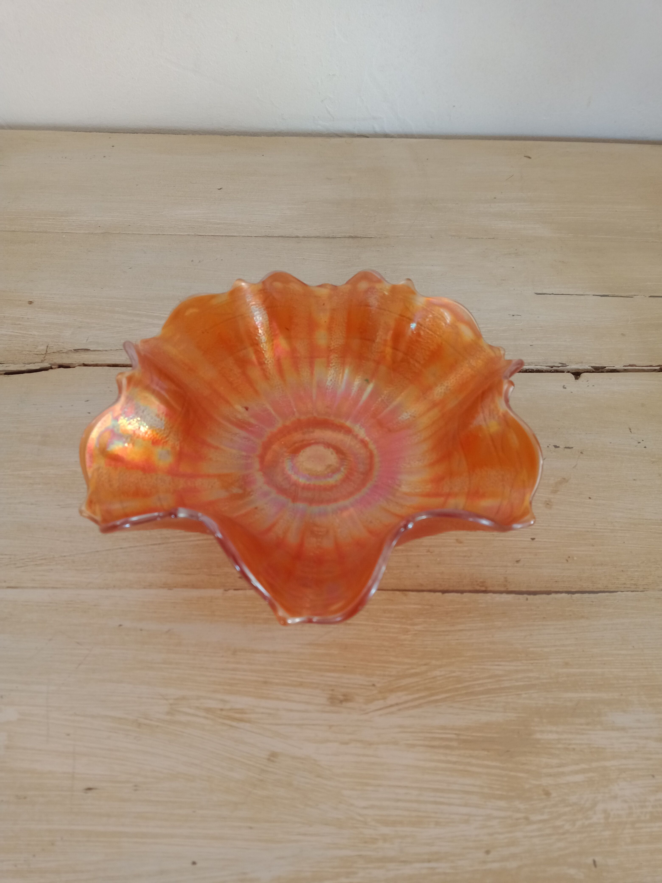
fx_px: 688
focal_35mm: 27
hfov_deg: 51.4
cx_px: 331
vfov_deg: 65.3
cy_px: 442
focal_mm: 3.54
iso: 251
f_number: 2
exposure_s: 1/33.3
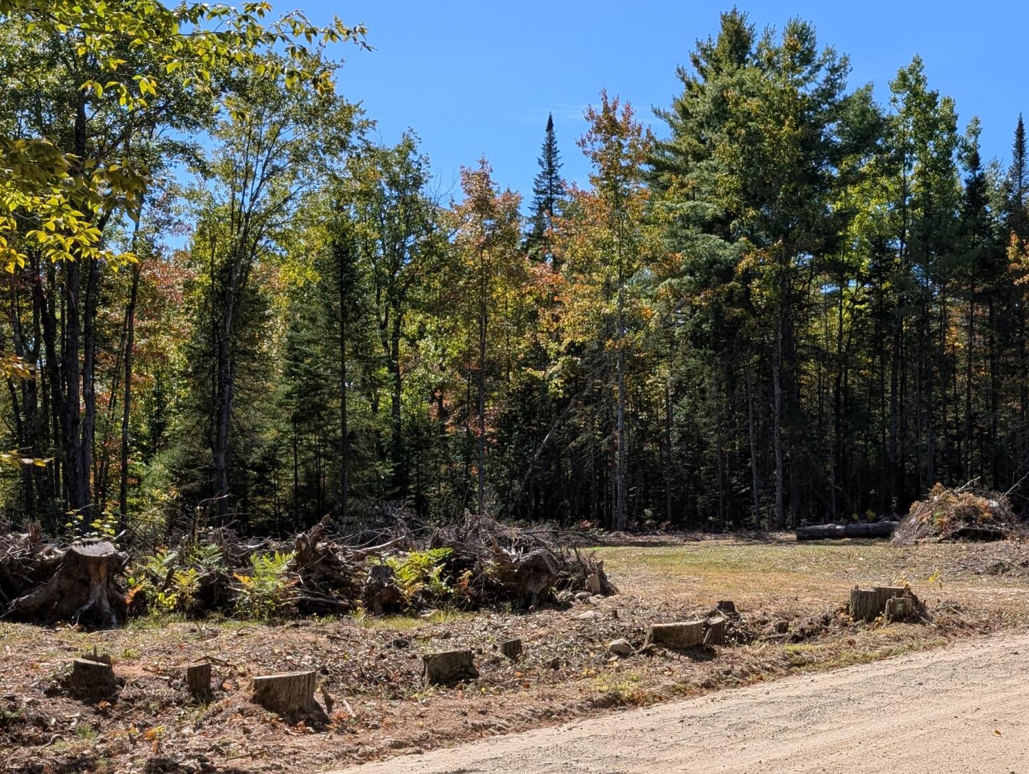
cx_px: 727
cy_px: 494
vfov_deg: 30.2
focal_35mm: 48
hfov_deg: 38.9
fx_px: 1429
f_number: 1.68
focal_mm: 6.9
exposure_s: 1/1095
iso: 23
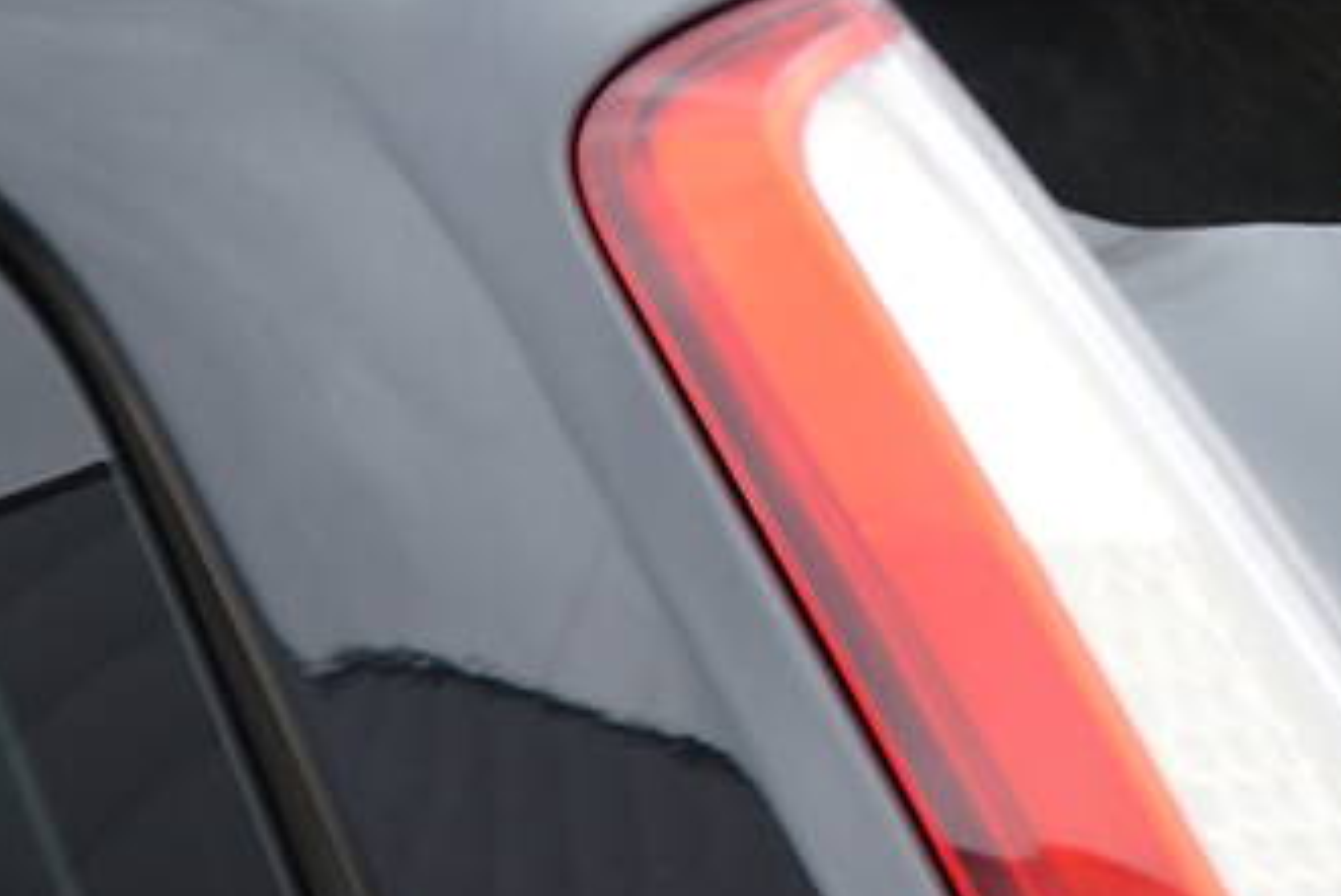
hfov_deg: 8.1
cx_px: 1596
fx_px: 9428
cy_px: 16
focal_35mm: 253
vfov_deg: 5.4
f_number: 5.6
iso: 720
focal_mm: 70
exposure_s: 1/125
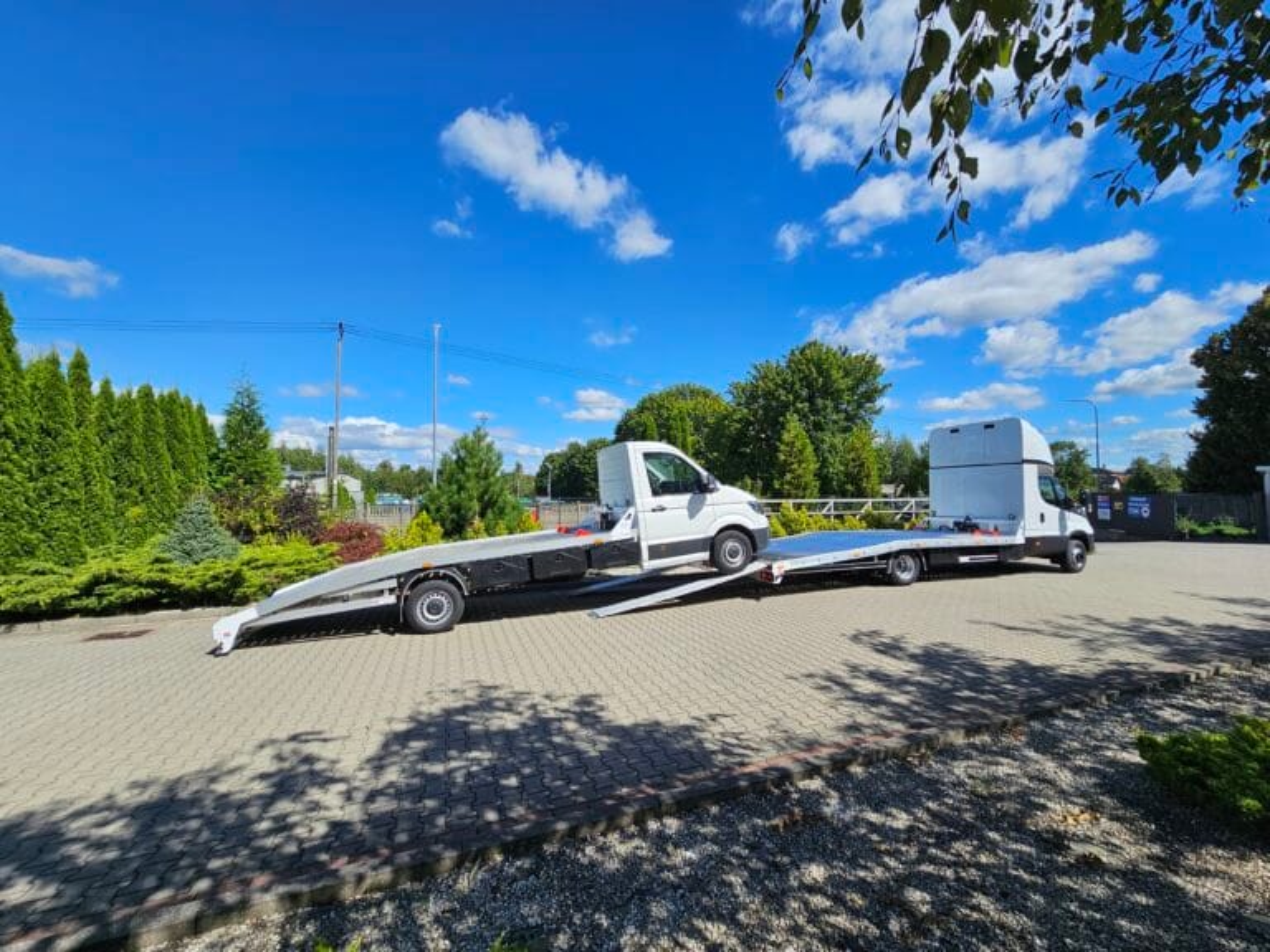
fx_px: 477
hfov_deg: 106.2
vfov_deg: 89.9
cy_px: 476
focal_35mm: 13
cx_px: 635
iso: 50
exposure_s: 1/2913
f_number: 2.2
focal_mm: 2.2
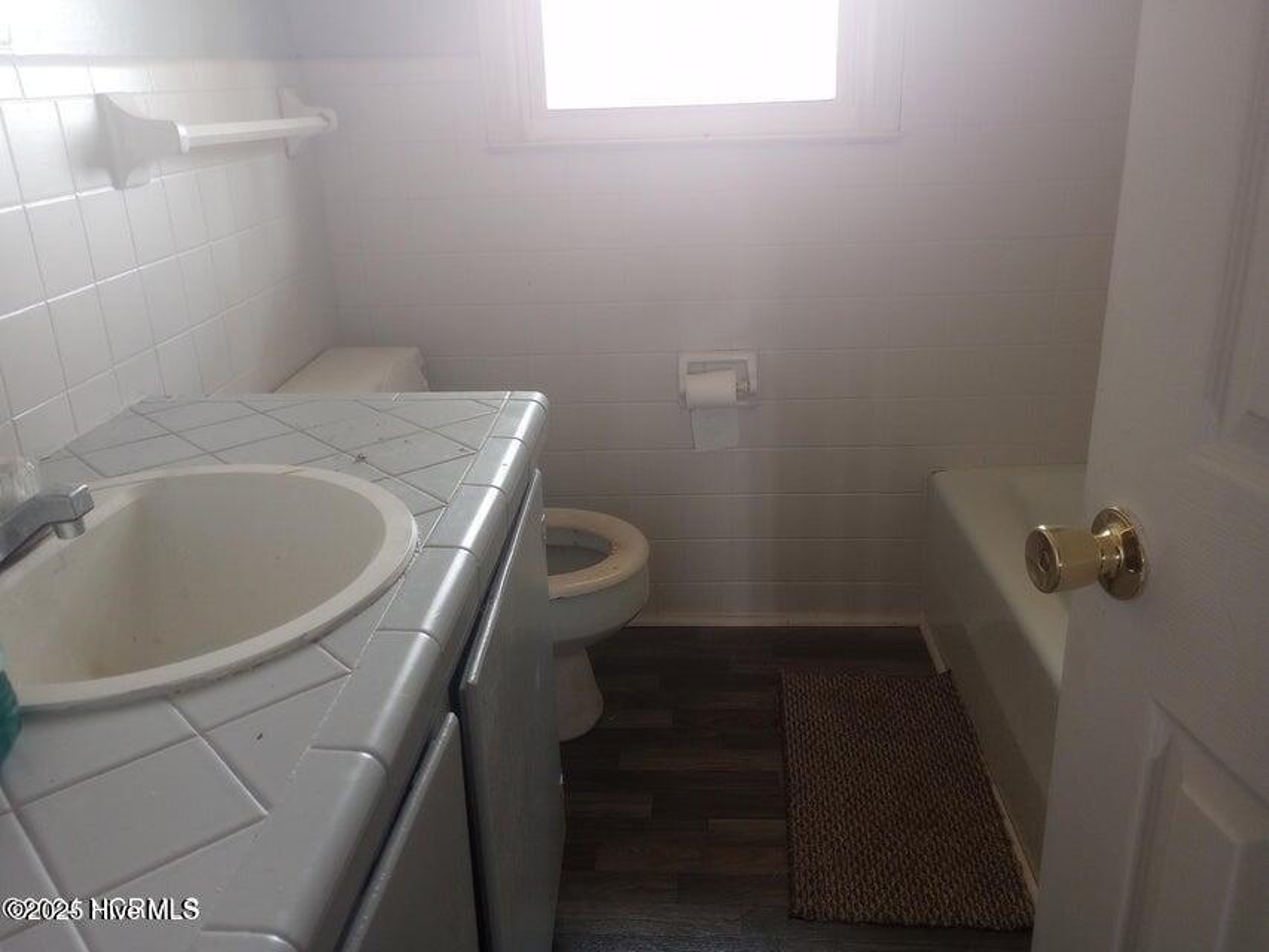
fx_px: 1027
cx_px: 634
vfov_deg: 49.8
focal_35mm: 28
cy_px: 476
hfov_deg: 63.4
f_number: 1.8
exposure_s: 1/30
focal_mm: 4.27
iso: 895
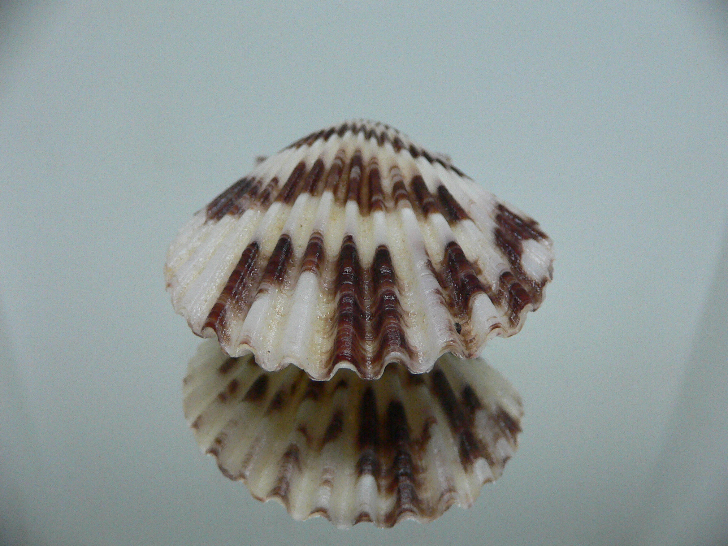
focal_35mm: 35
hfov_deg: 52.6
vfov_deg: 40.7
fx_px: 736
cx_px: 364
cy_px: 273
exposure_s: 1/60
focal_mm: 4.6
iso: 200
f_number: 2.8
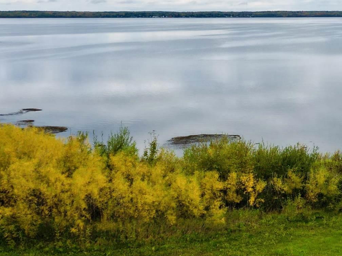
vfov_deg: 19.9
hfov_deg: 26.1
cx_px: 287
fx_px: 721
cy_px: 43
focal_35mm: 73
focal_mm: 6.72
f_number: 1.7
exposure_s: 1/1000
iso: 100
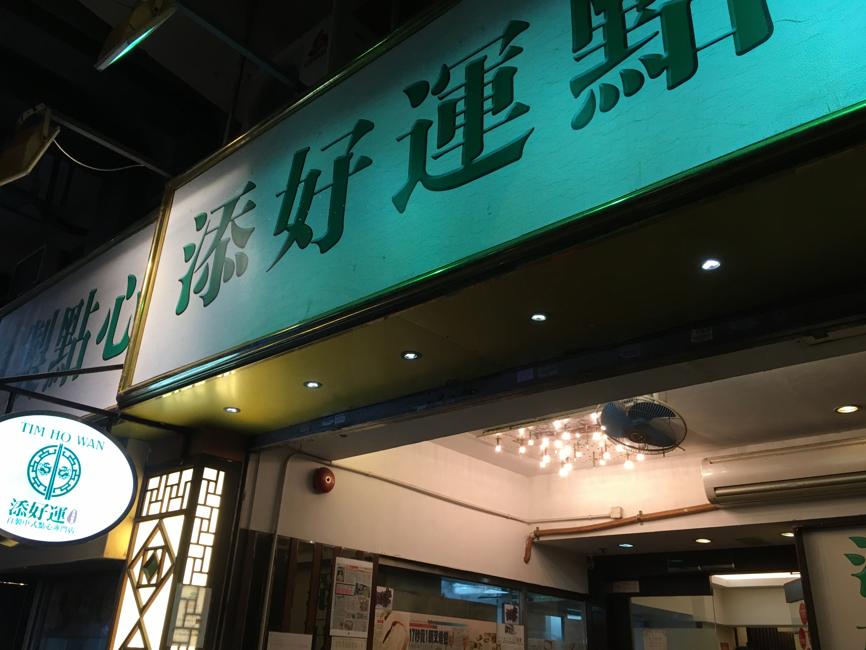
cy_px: 325
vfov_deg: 48.2
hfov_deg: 61.7
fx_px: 726
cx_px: 433
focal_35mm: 29
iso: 50
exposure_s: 1/33
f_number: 2.2
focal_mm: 4.15
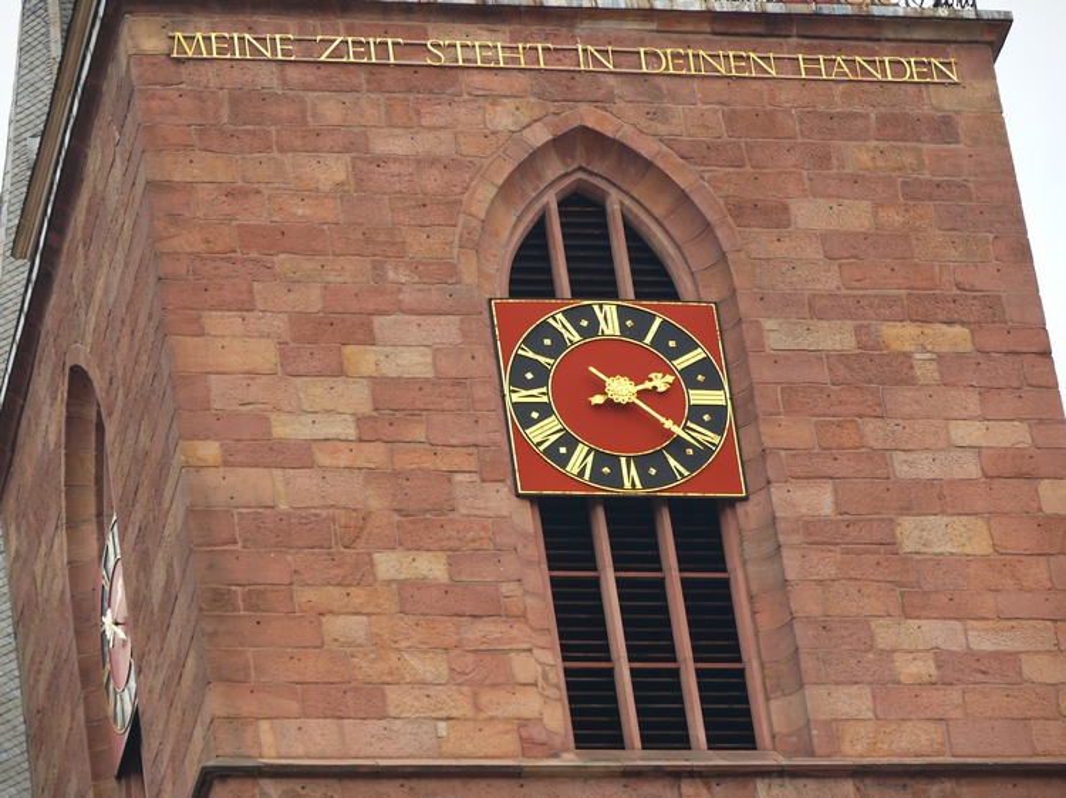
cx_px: 533
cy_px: 399
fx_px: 6065
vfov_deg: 7.5
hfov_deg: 10.0
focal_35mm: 197
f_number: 3.6
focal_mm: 41.6
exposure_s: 1/100
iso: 100
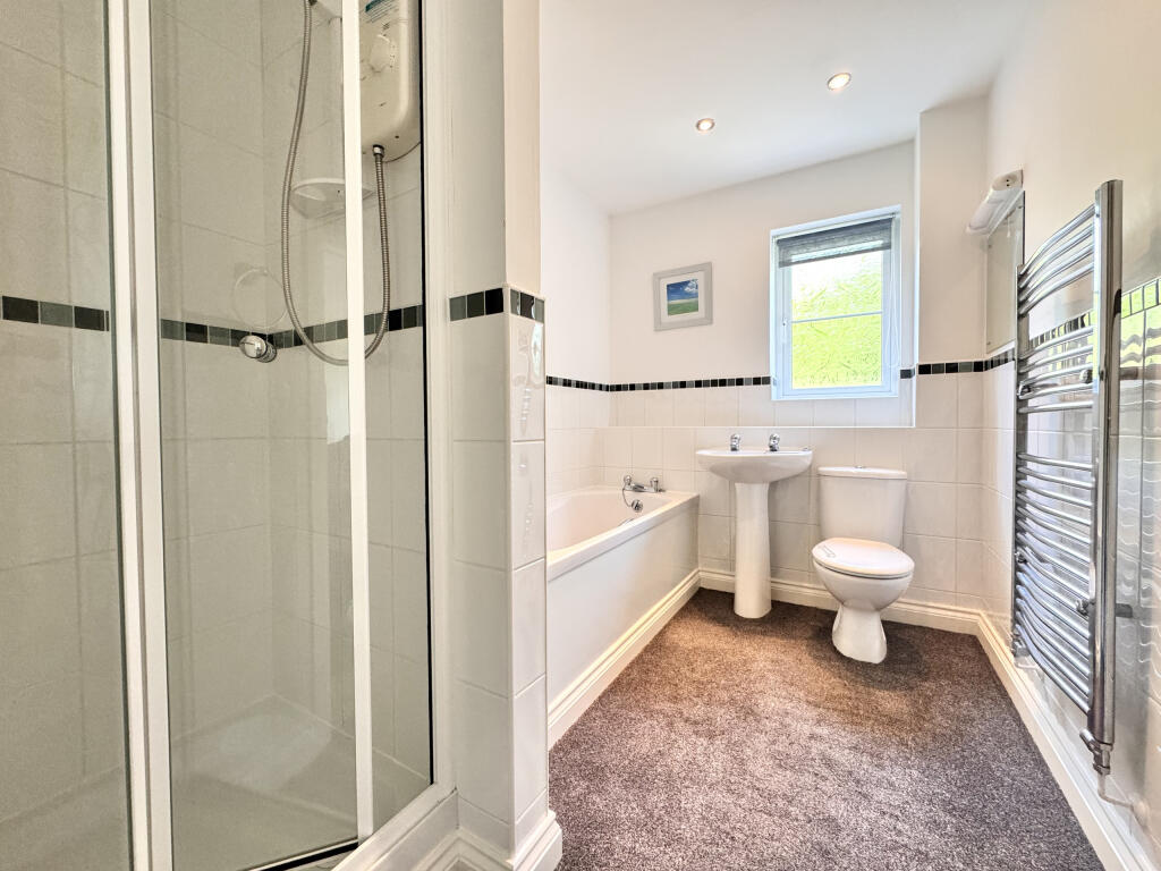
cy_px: 436
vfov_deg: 85.7
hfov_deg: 102.1
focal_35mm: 14
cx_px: 580
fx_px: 470
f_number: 2.2
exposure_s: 1/100
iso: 250
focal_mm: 2.22
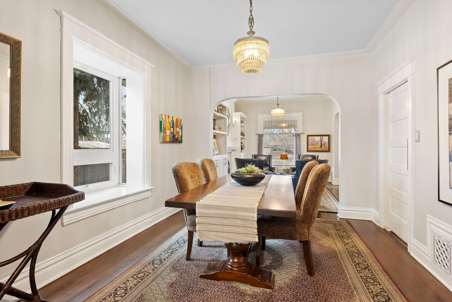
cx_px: 226
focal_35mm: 18
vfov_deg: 67.5
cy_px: 151
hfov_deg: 90.0
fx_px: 226
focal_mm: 18
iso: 800
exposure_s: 1/1.67
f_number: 8
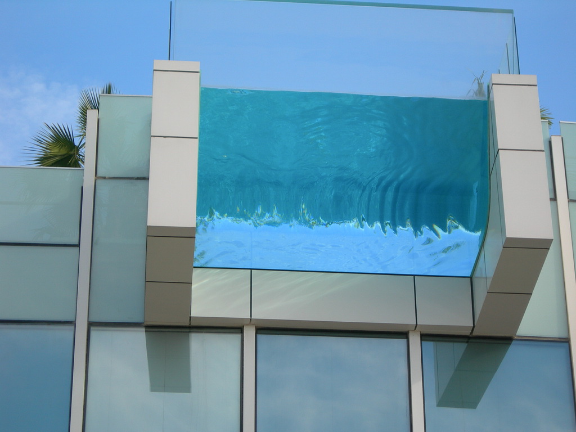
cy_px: 216
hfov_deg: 17.3
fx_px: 1897
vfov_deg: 13.0
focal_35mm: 114
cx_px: 288
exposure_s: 1/164
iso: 50
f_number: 4.9
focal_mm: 23.4
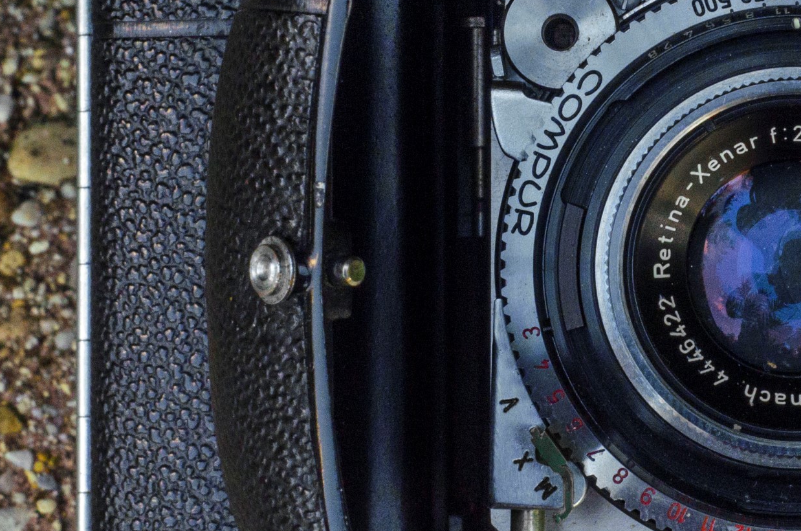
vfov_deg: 10.7
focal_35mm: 127
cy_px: 126
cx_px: 807
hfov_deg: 15.8
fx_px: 2825
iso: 1000
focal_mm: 35
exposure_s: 1/30
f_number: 3.5
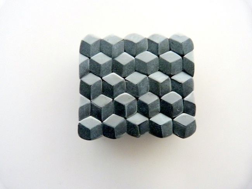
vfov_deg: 54.8
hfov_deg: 69.4
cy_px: 94
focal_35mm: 25
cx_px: 126
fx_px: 182
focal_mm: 4.5
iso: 400
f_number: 2.8
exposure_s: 1/30
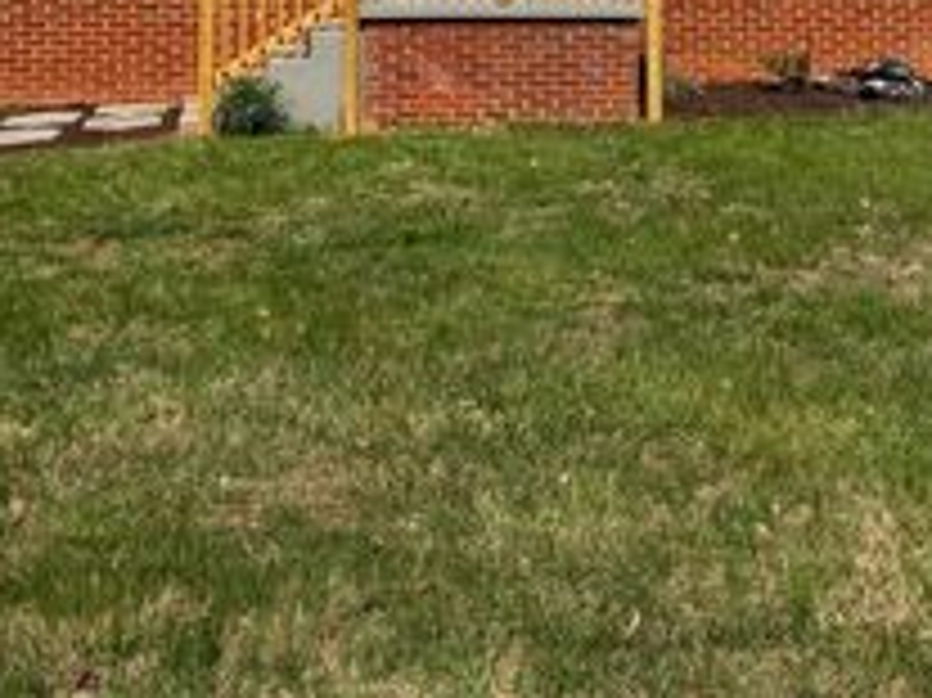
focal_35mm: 58
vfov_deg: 23.1
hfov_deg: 33.2
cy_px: -142
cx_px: 473
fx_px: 1561
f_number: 1.78
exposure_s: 1/7353
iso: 80
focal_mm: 6.76
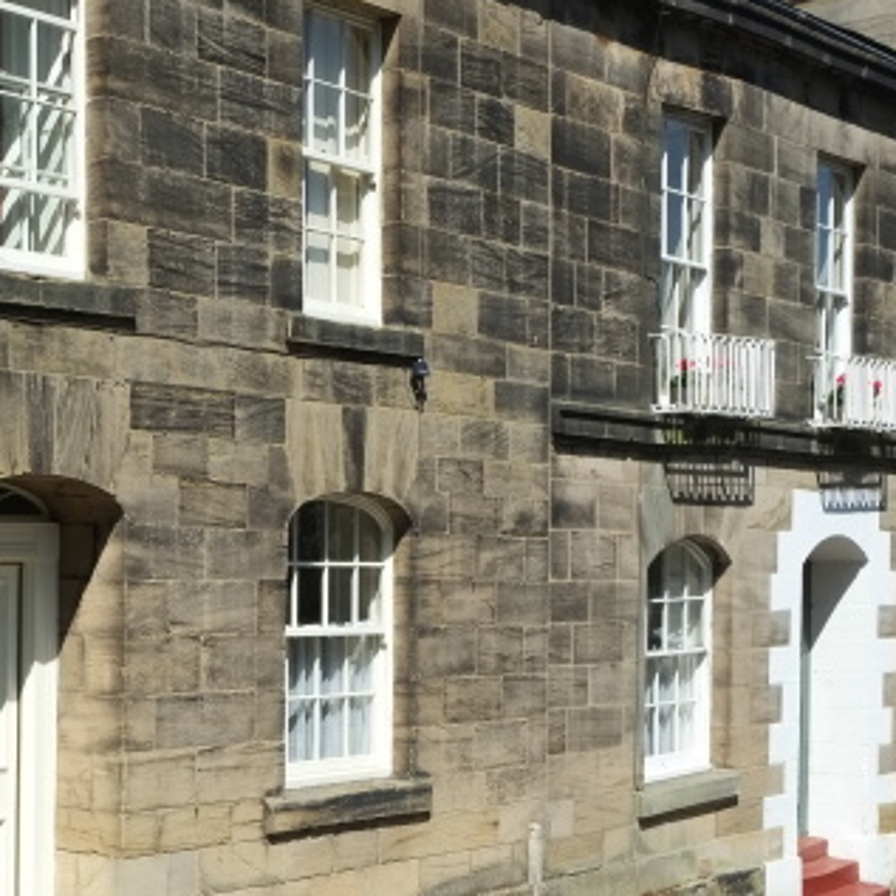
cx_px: 0
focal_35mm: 75
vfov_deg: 22.9
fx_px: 2196
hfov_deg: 22.2
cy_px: 649
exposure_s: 1/350
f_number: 7.1
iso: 200
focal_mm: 23
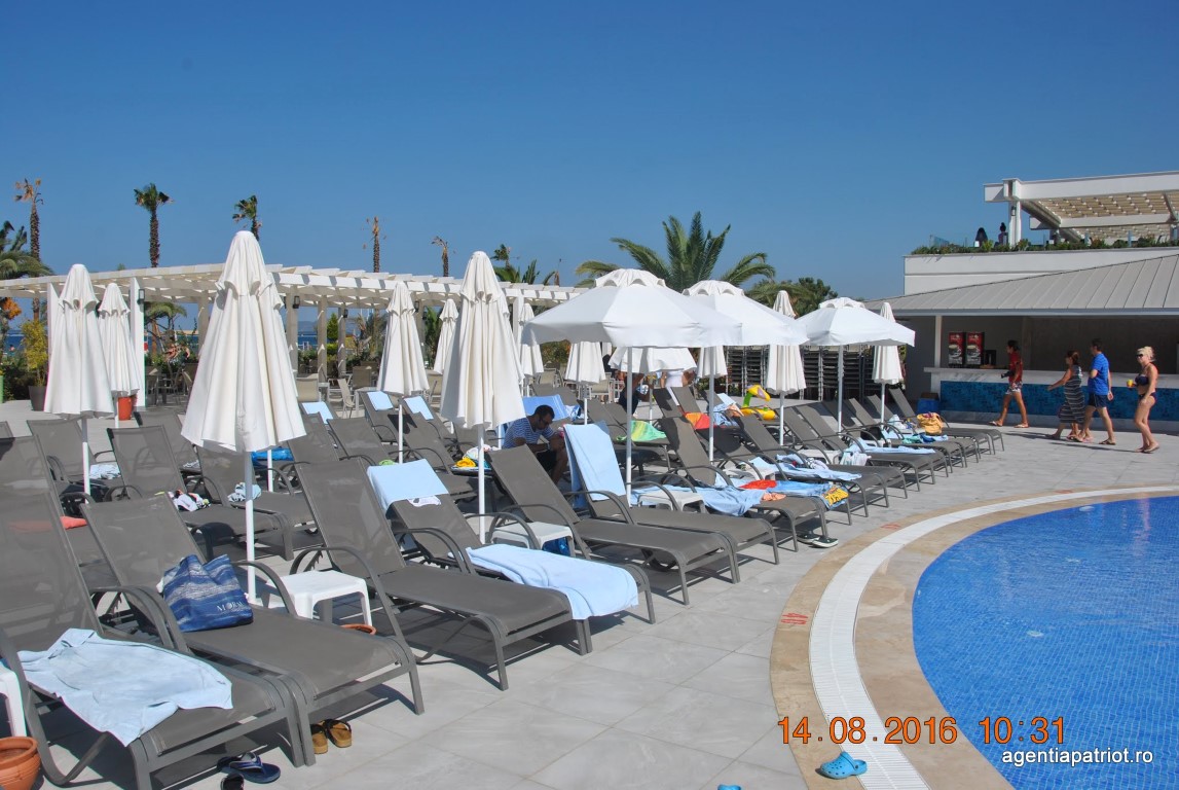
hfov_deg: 67.3
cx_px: 590
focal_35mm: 27
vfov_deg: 48.1
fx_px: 885
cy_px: 395
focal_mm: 18
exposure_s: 1/400
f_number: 10
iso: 100
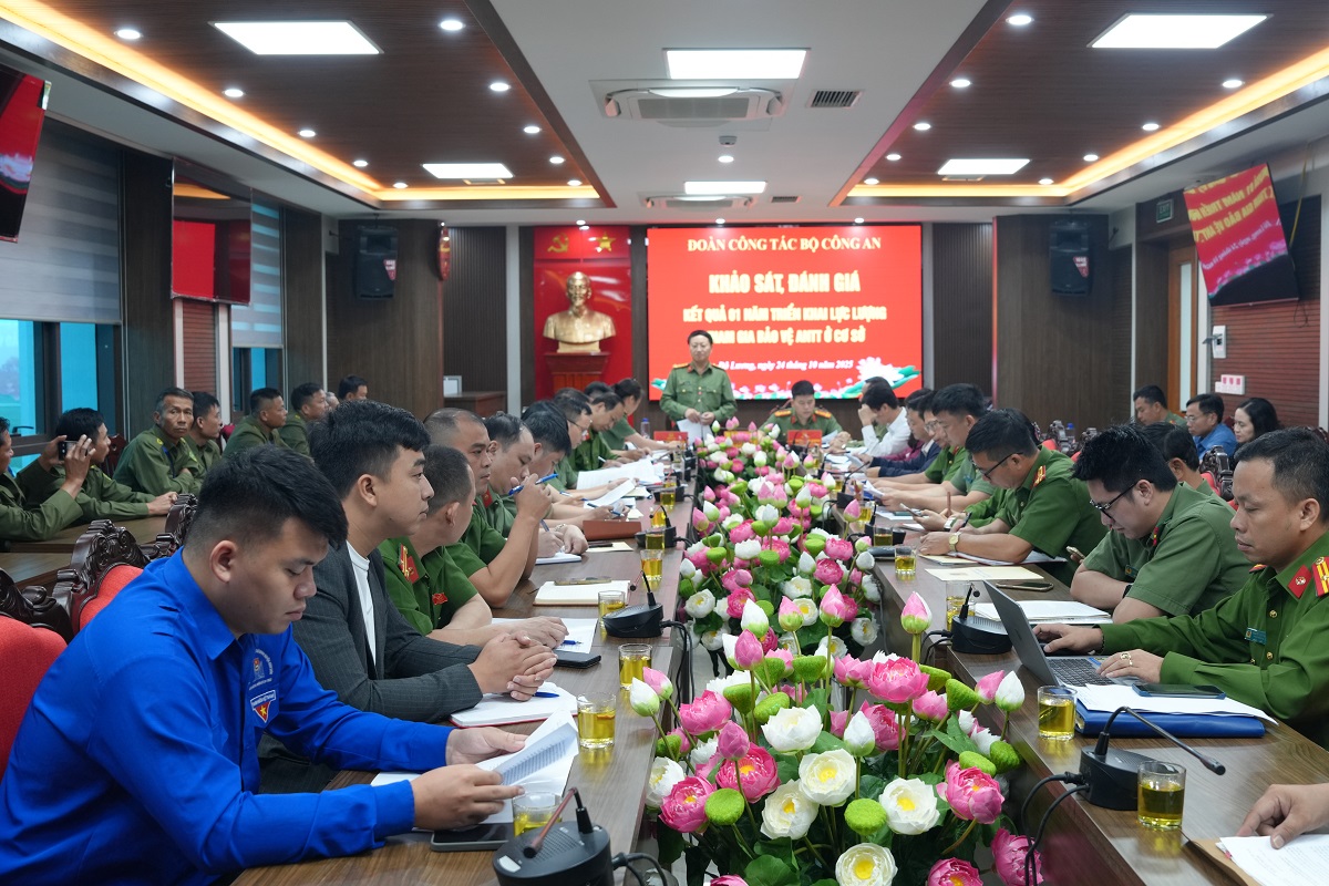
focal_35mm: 36
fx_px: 1329
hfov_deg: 53.1
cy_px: 443
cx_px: 664
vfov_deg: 36.9
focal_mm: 24
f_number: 4
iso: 640
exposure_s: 1/60
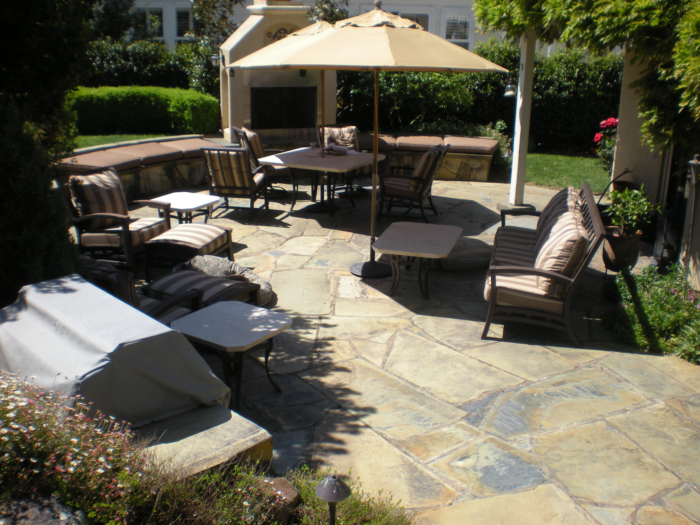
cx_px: 350
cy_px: 262
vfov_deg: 37.7
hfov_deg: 49.0
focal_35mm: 38
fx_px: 768
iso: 64
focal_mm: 6.3
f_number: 4.6
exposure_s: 1/357
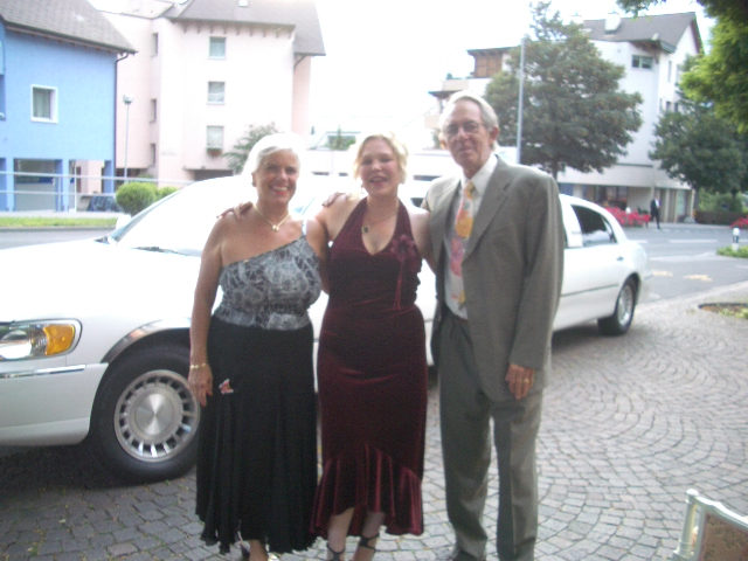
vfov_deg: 40.7
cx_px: 374
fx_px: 756
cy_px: 280
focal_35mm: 35
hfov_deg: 52.6
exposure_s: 1/60
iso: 100
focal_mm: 5.8
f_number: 2.6
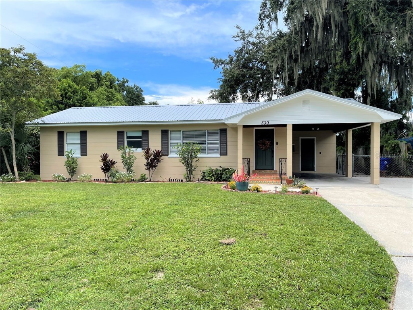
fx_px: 310
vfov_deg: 53.1
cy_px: 155
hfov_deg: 67.3
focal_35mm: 26
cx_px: 206
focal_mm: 5.1
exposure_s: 1/2924
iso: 32
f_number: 1.6
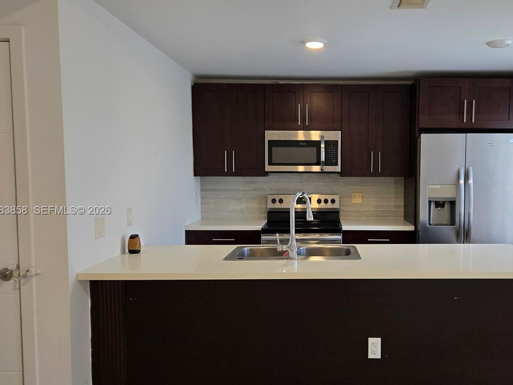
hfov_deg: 56.0
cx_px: 329
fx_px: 474
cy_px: 211
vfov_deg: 44.1
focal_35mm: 32
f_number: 1.8
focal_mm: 5.4
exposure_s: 1/120
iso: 125
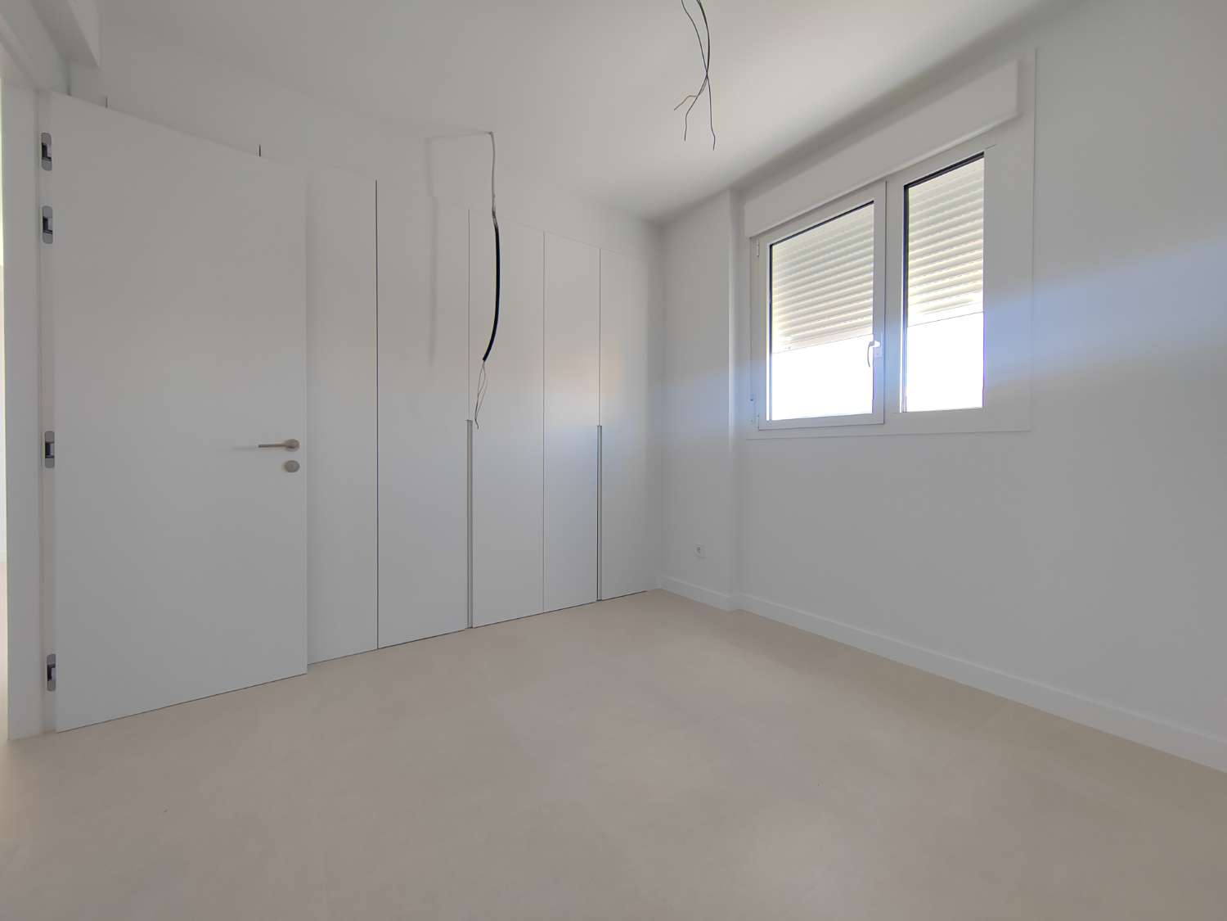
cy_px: 460
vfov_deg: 89.9
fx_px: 461
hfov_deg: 106.2
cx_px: 614
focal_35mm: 13
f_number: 2.2
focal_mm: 2.16
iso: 200
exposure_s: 1/100
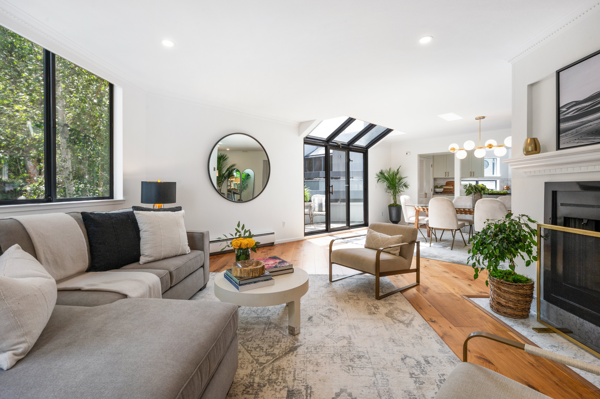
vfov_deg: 73.7
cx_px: 300
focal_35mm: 16
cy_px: 200
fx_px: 266
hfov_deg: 96.8
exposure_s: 1/50
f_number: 11
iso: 400
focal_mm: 16
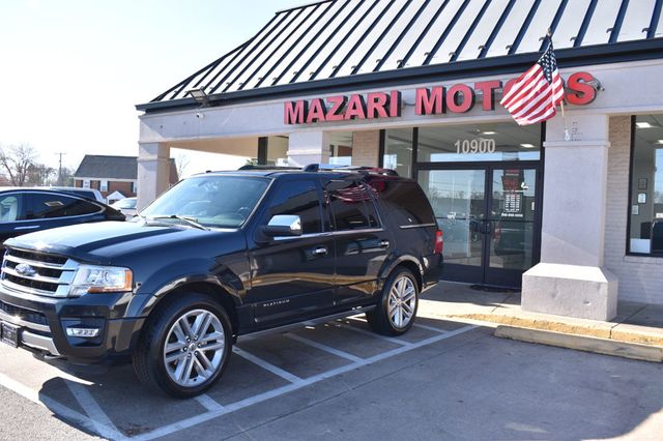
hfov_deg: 57.2
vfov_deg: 39.9
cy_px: 220
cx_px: 332
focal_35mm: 33
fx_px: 607
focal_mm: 22
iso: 200
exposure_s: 1/250
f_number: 7.1
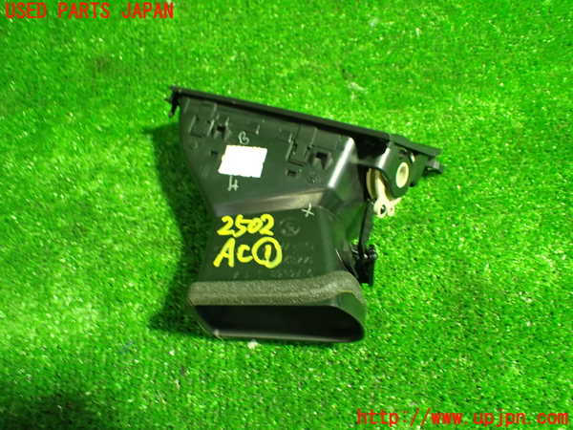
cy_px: 215
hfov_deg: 60.0
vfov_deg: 46.8
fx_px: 497
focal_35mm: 30
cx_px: 286
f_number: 2.3
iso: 800
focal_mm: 5.4
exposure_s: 1/40
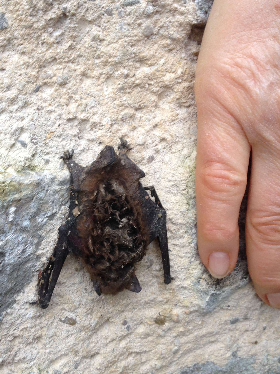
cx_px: 140
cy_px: 187
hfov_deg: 42.9
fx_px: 356
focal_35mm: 33
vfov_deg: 55.4
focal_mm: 4.12
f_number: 2.4
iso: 50
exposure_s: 1/24
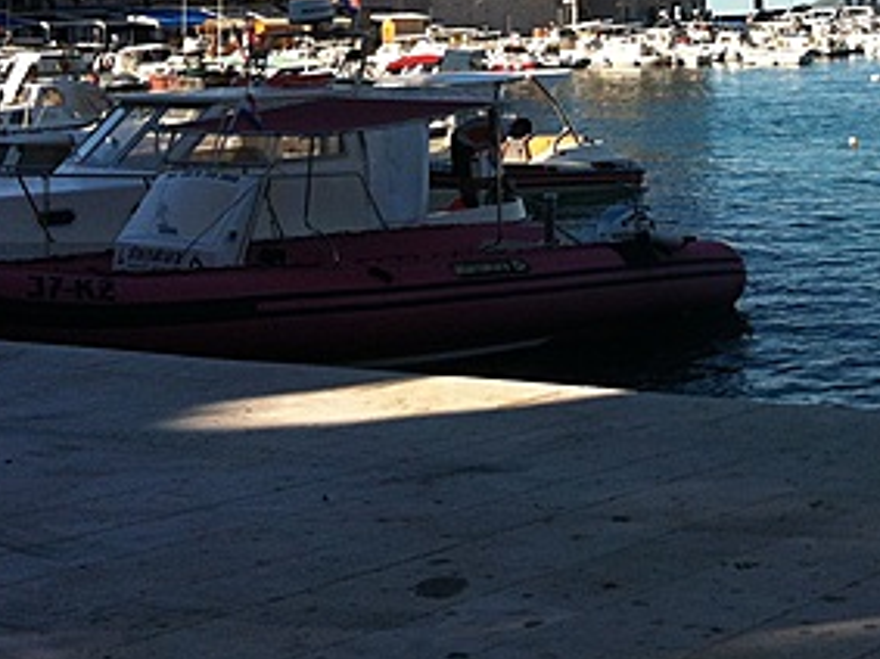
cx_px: 703
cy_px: -22
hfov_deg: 24.3
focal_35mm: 79
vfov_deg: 18.1
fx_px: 2007
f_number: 2.8
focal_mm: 3.85
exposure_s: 1/1312
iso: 80
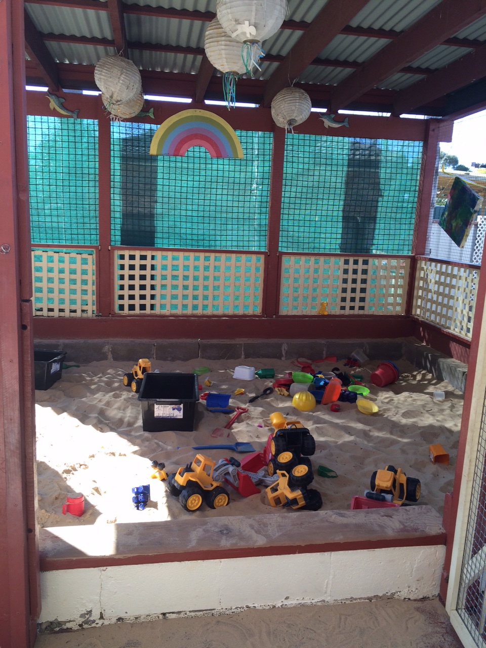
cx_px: 243
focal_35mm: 29
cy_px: 324
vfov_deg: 61.7
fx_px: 543
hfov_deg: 48.2
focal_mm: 4.15
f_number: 2.2
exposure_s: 1/135
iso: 32
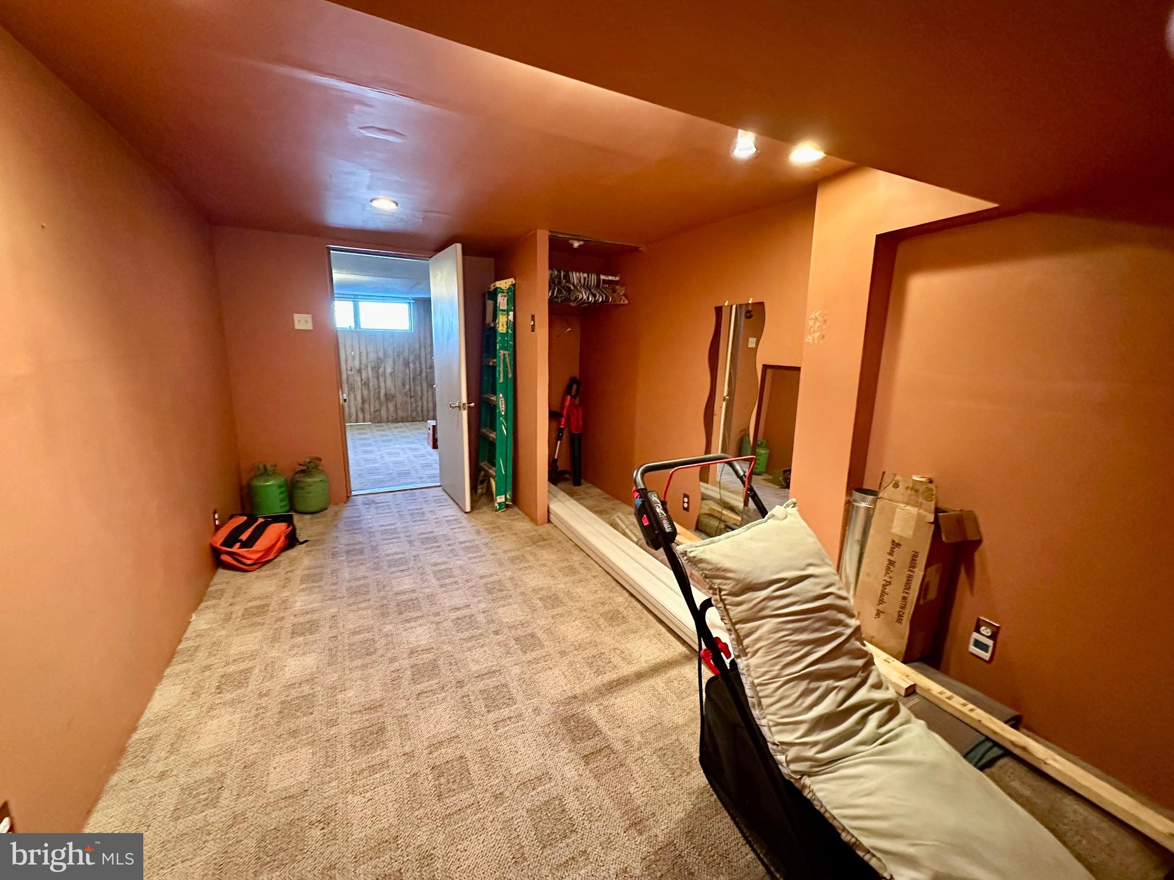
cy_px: 440
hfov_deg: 102.1
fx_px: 475
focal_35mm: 14
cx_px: 587
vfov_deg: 85.7
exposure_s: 1/60
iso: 1000
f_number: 2.2
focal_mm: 2.22
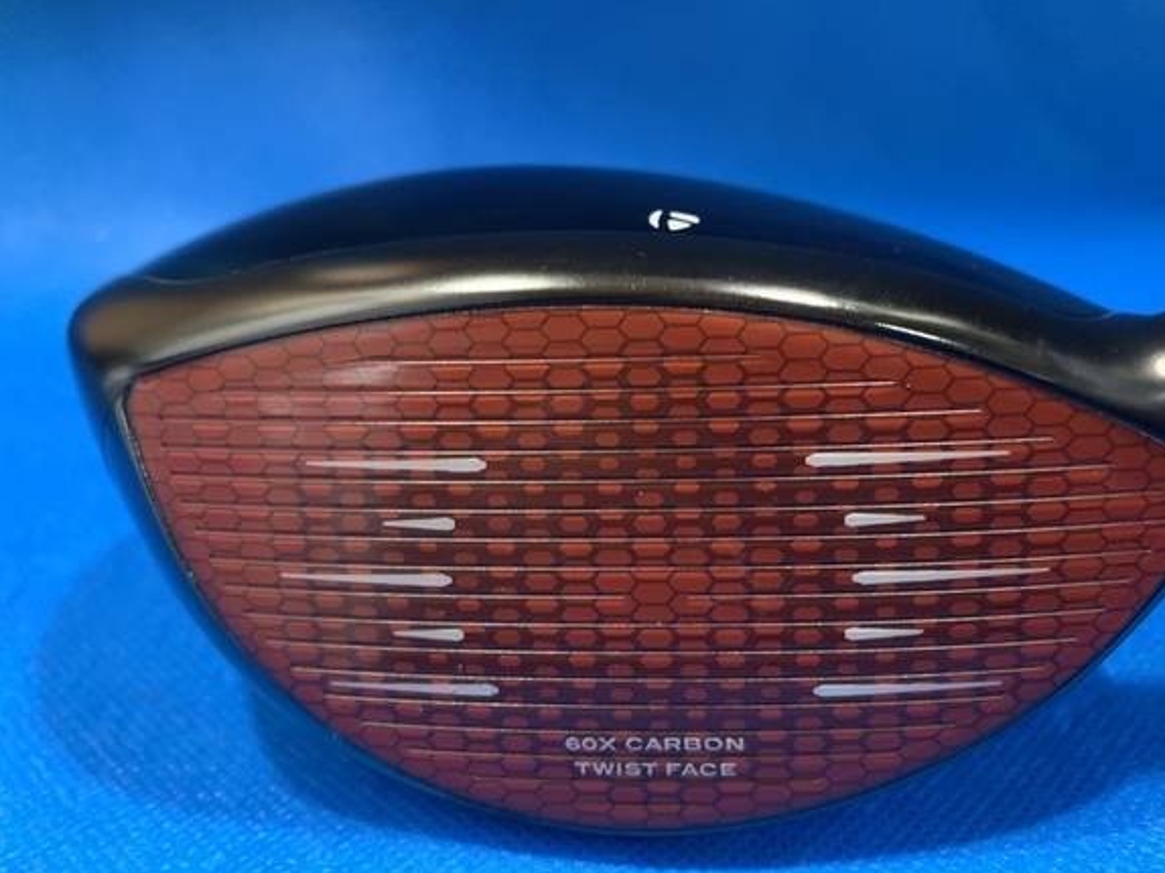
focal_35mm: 29
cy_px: 420
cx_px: 647
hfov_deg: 61.5
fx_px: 976
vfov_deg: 48.2
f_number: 1.8
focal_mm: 4.25
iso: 400
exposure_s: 1/40
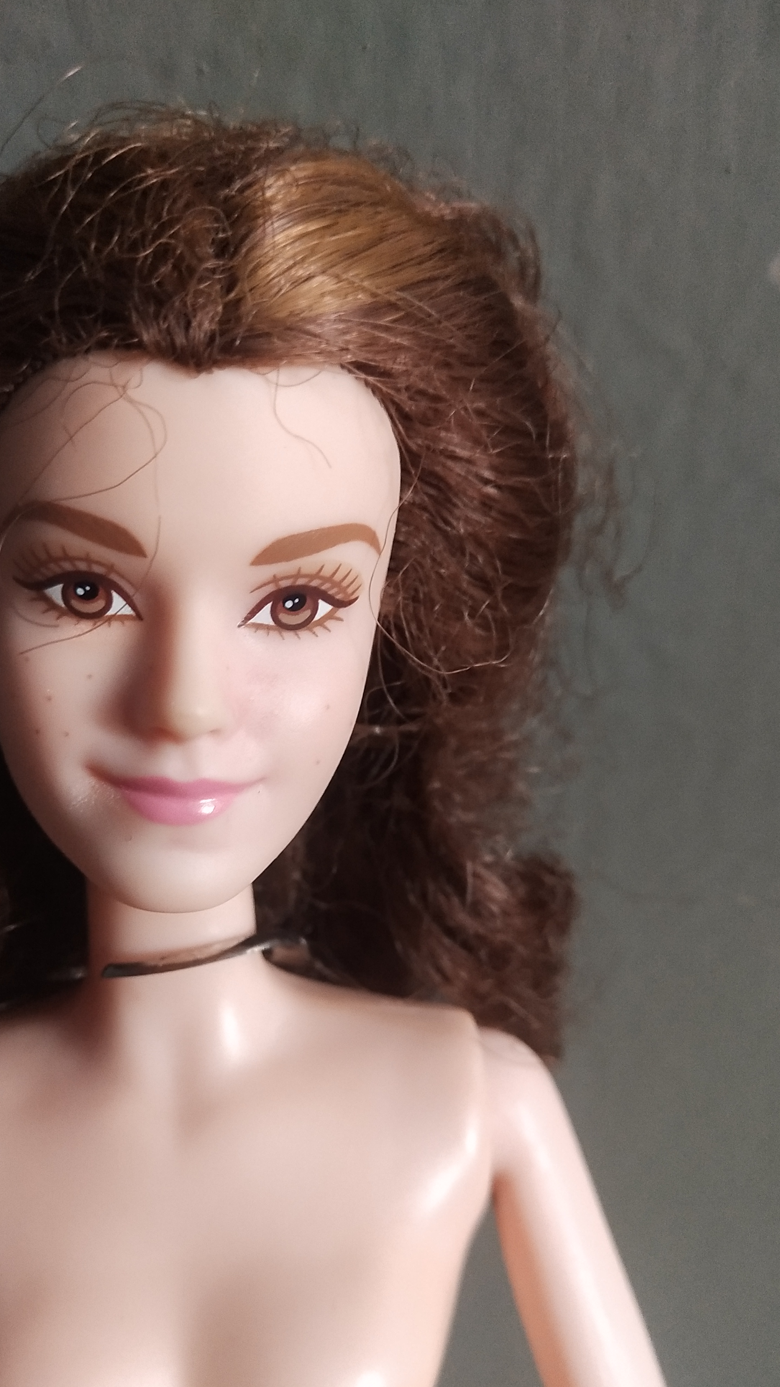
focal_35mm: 39
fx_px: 1434
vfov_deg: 51.4
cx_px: 324
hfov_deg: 30.4
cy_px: 801
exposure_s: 1/50
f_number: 1.8
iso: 404
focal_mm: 3.95
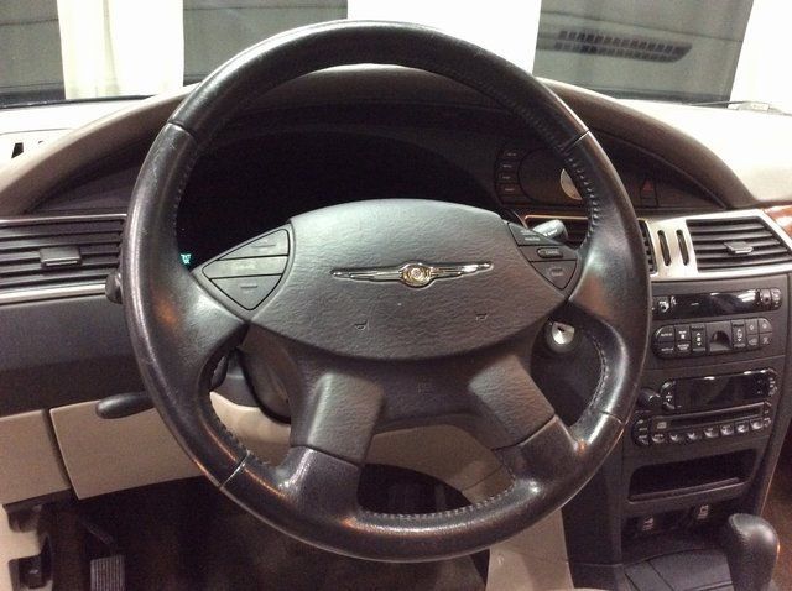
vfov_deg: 44.1
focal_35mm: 32
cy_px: 296
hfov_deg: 56.9
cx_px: 396
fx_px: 731
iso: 320
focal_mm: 3.3
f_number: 2.4
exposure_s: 1/17
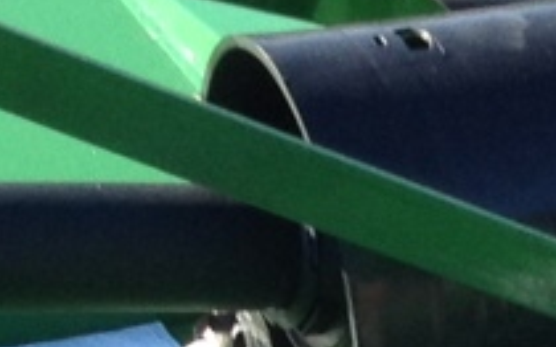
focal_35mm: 288
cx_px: 826
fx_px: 4362
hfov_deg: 7.2
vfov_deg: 4.4
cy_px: 1054
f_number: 2.4
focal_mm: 4.28
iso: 50
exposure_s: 1/400
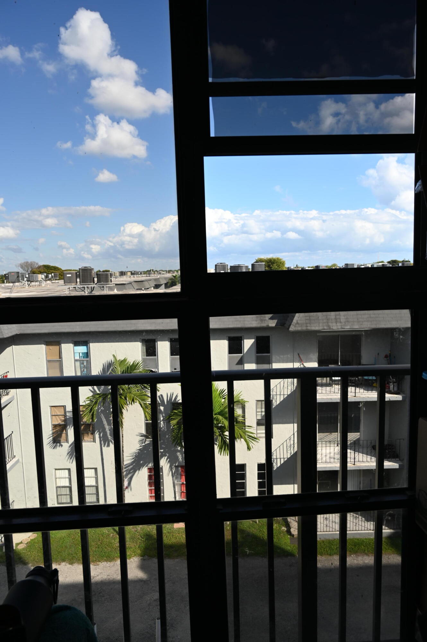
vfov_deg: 73.8
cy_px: 321
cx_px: 214
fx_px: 428
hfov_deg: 53.1
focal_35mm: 24
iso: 100
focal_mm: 24
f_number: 6.3
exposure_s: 1/320
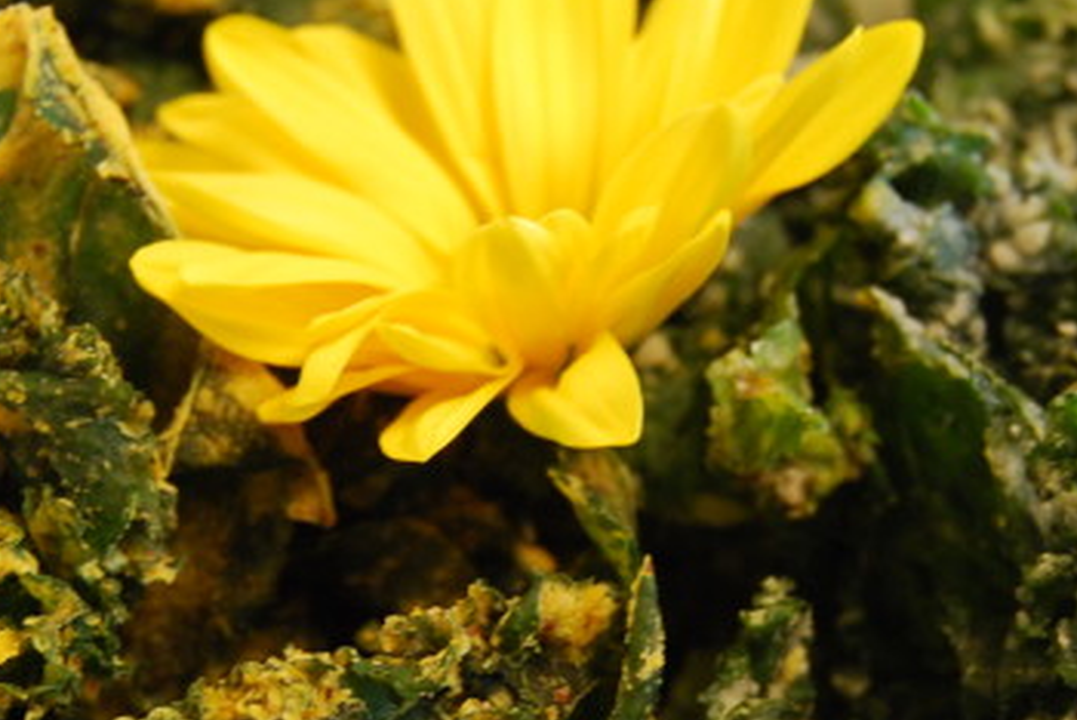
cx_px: 449
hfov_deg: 17.9
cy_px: 571
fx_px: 3413
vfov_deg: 12.0
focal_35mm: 114
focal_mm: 26
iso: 400
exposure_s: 1/50
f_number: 4.2
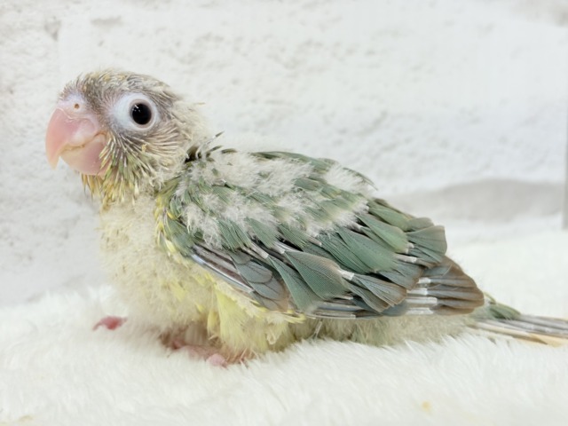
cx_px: 284
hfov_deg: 36.8
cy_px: 213
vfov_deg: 28.0
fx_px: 853
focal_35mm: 52
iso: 100
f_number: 1.6
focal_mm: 5.96
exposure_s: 1/100
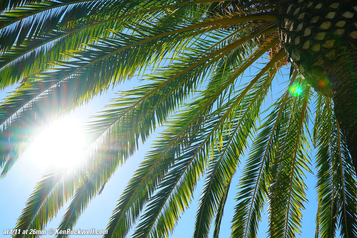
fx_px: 387
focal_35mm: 39
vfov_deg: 34.3
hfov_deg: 49.5
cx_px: 178
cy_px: 119
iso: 100
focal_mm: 26
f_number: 11
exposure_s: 1/125
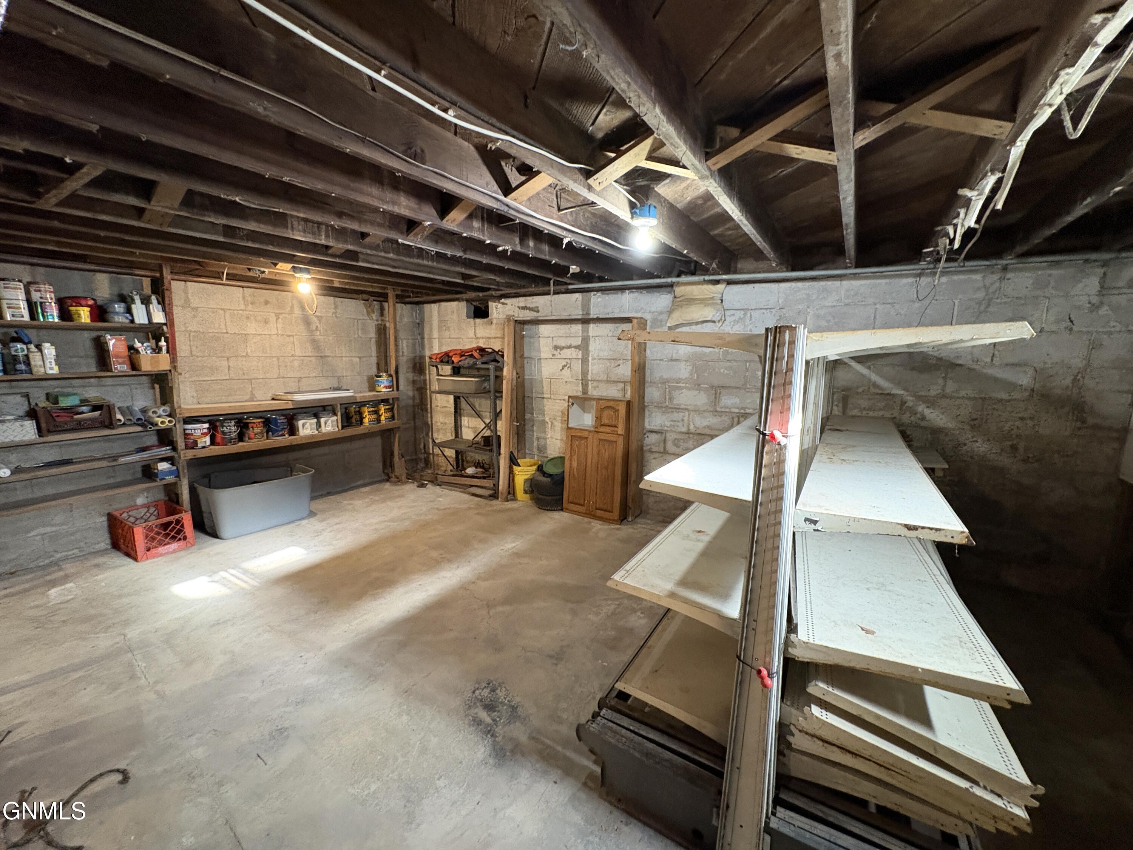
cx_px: 566
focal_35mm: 14
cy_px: 425
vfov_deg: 85.7
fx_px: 458
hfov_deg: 102.1
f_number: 2.2
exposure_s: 1/40
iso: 640
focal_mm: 2.22
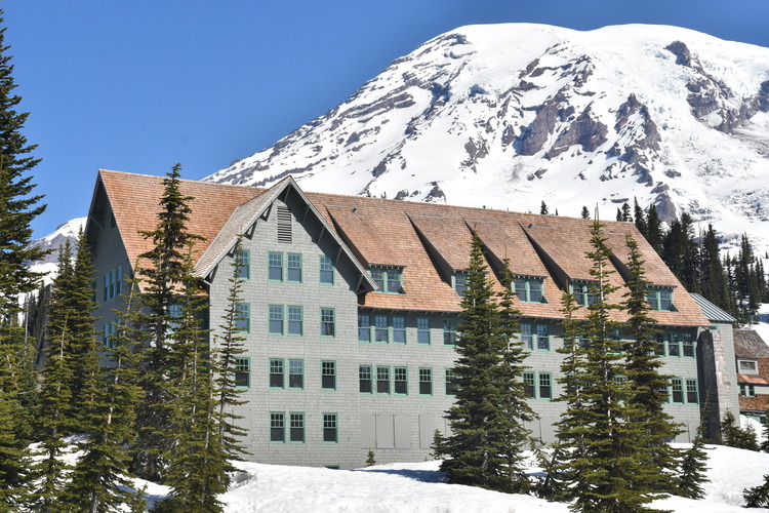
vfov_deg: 20.6
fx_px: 1410
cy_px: 256
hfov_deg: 30.5
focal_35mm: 66
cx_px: 384
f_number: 13
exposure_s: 1/640
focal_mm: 44
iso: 400
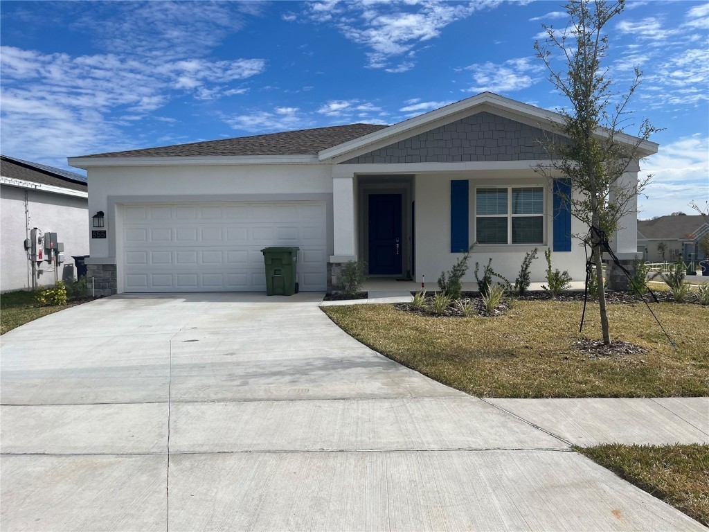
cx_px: 354
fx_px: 533
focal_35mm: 26
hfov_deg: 67.3
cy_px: 266
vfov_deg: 53.1
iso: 50
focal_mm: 5.1
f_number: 1.6
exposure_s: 1/6494
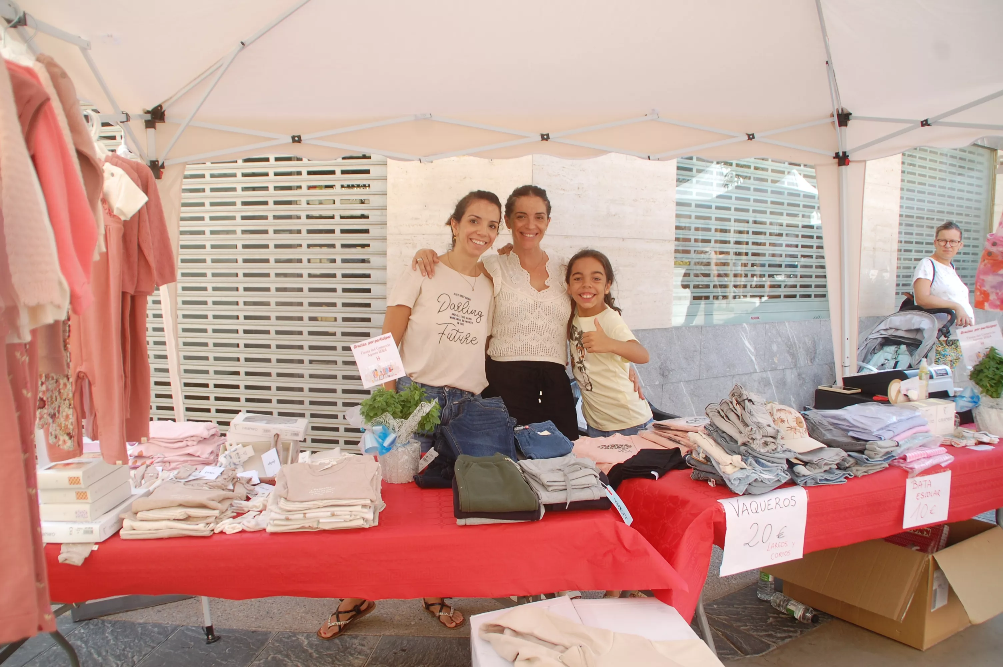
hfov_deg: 67.4
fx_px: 752
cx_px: 502
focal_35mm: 27
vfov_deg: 47.8
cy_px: 334
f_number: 6.3
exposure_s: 1/160
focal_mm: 18
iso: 200
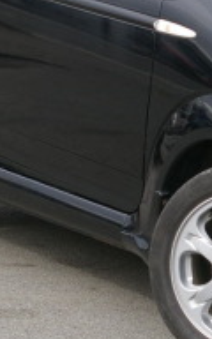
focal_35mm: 219
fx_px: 2022
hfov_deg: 5.9
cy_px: 58
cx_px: 307
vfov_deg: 9.6
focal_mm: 43
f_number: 8
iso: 200
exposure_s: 1/180
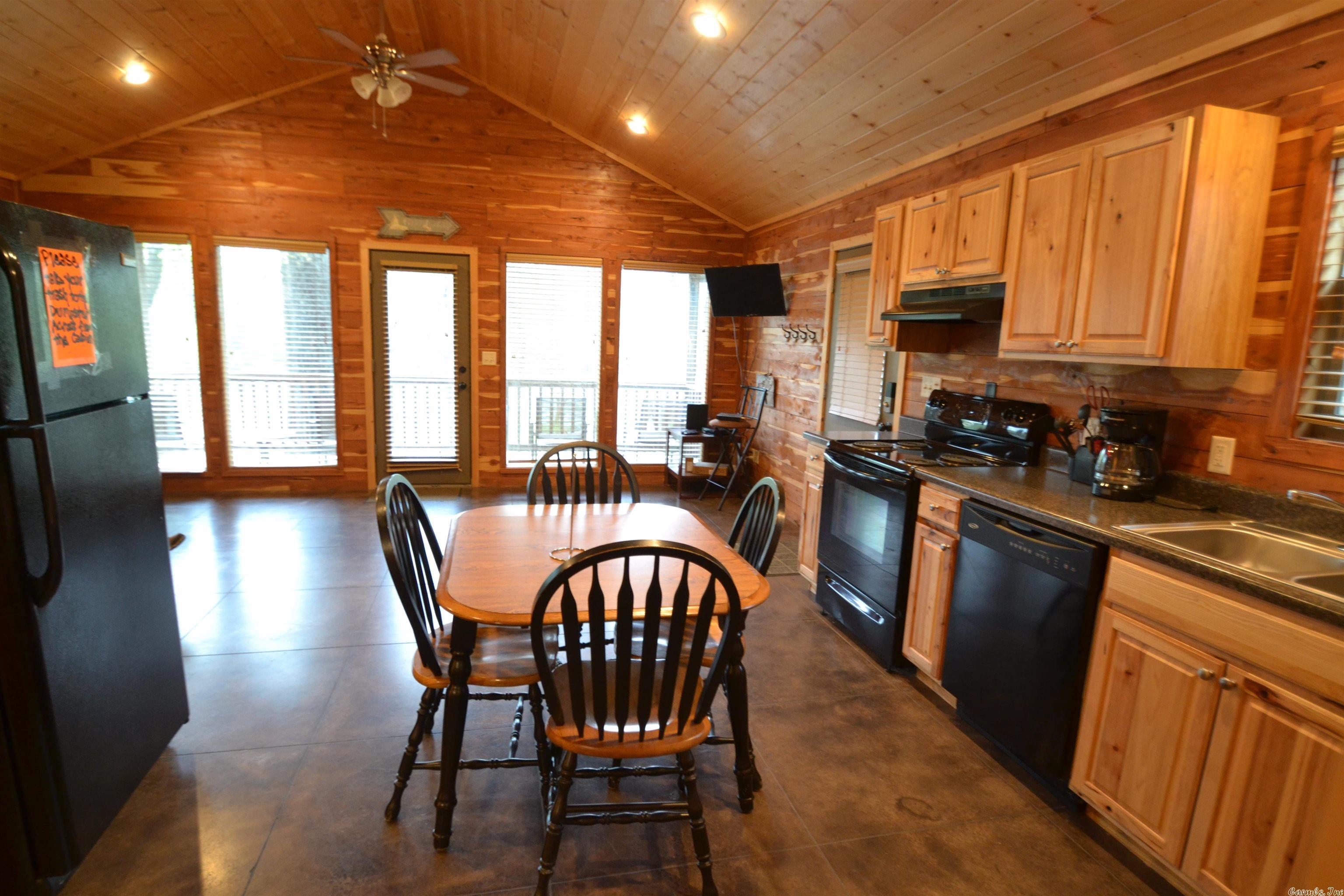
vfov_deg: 69.7
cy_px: 448
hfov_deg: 92.4
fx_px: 644
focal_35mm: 17
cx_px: 672
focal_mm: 11.5
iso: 800
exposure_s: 1/10
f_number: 3.5
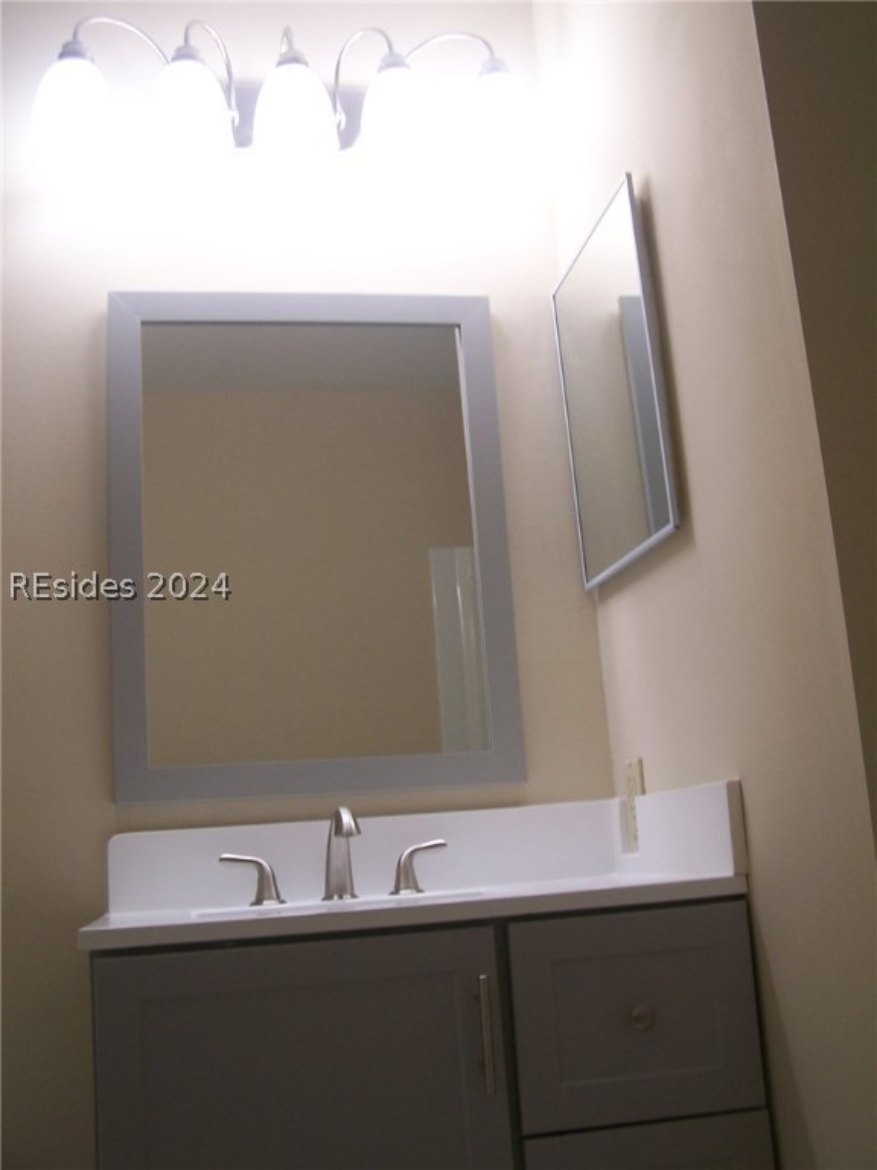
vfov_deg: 49.0
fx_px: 1284
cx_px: 438
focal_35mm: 38
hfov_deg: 37.7
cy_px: 585
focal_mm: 6.3
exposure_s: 1/30
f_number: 2.8
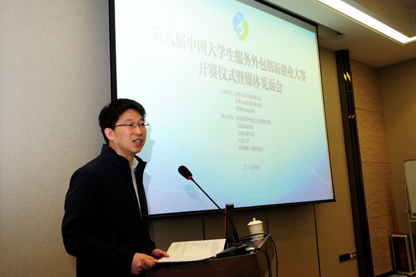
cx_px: 208
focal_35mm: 36
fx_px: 416
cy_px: 138
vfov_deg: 36.8
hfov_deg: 53.2
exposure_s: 1/60
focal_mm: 24
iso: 400
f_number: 4.5
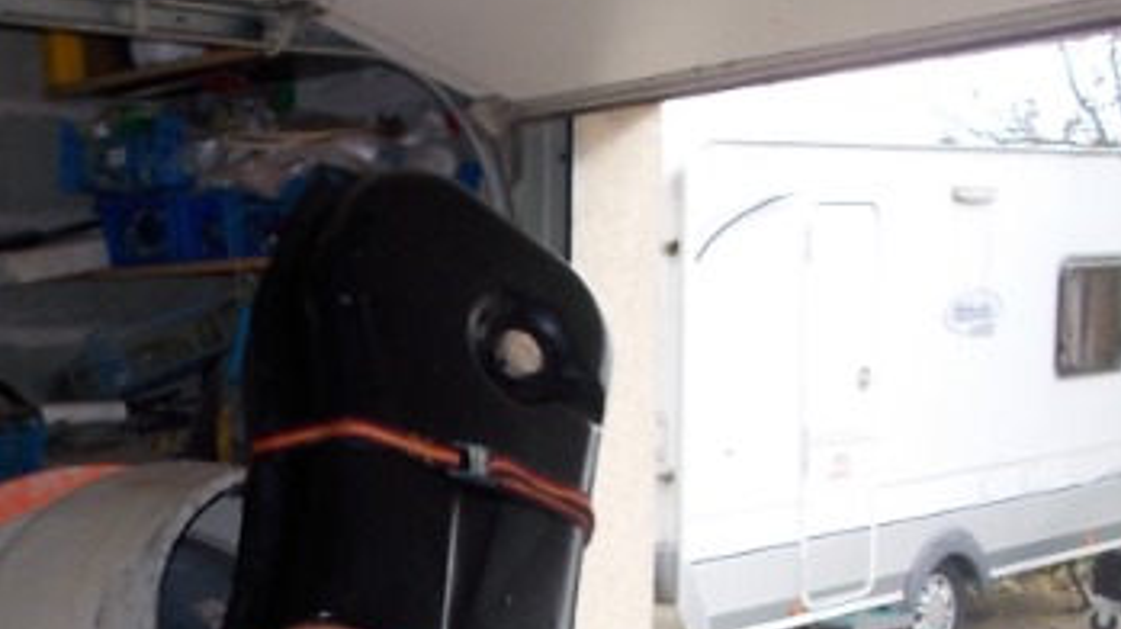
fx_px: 1723
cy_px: 719
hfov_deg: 35.1
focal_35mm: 58
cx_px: 254
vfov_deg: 19.7
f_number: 3.3
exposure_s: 1/60
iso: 80
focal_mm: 4.1
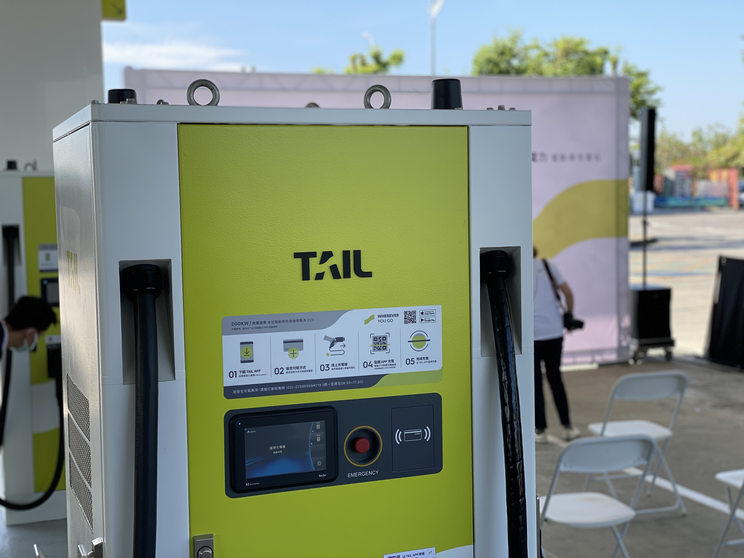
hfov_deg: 36.8
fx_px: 1118
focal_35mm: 52
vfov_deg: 28.0
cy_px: 279
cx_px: 372
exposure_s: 1/322
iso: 20
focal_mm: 6
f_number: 2
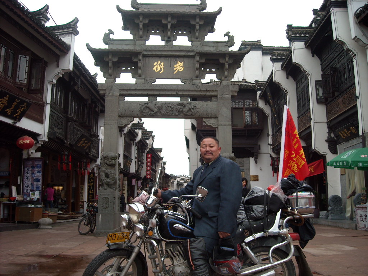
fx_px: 372
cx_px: 184
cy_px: 138
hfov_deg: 52.6
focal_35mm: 35
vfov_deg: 40.7
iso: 64
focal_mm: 5.7
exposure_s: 1/91
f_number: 2.8
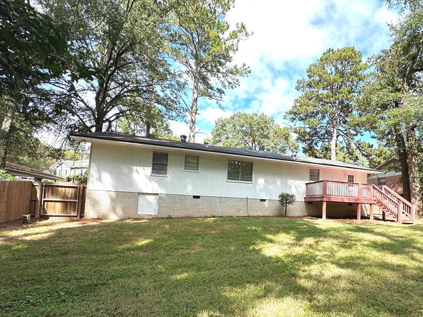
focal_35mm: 19
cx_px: 268
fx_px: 232
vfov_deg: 67.9
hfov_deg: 82.8
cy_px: 193
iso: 40
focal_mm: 2.22
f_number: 2.2
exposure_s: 1/636
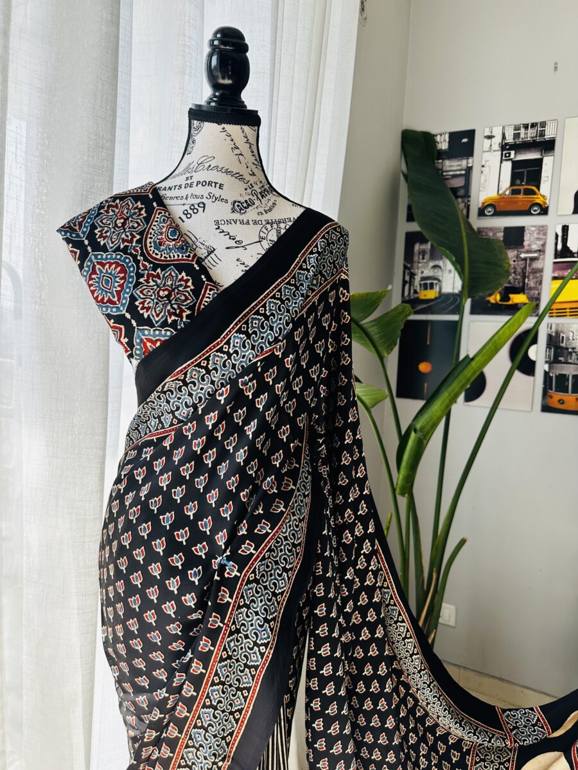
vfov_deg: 71.6
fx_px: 534
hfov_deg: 56.8
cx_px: 289
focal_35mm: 24
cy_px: 385
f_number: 1.78
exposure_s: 1/494
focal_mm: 6.86
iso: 80
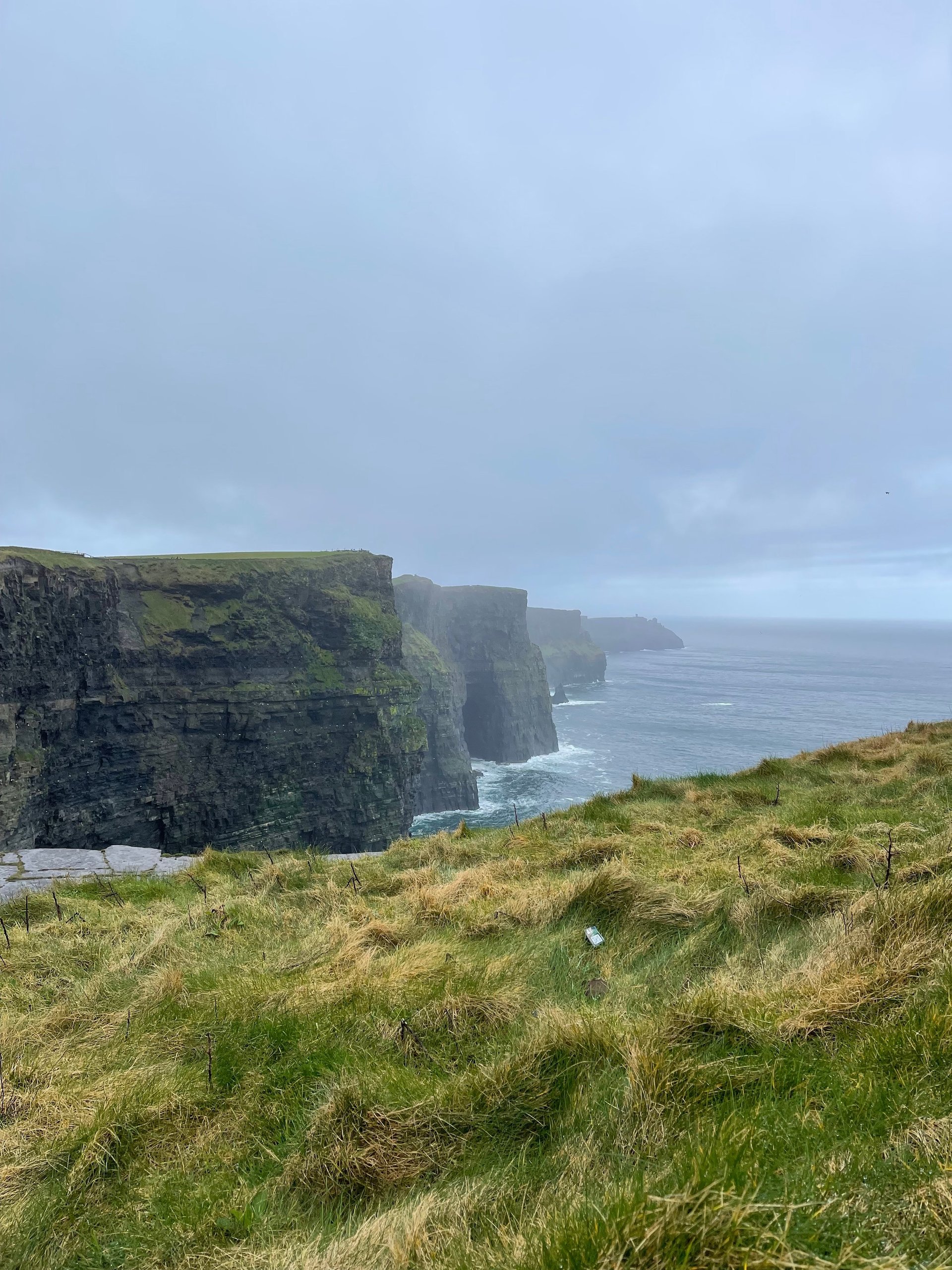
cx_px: 476
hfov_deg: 53.1
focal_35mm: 26
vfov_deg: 67.3
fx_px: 953
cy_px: 635
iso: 32
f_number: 1.6
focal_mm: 5.1
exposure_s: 1/1164
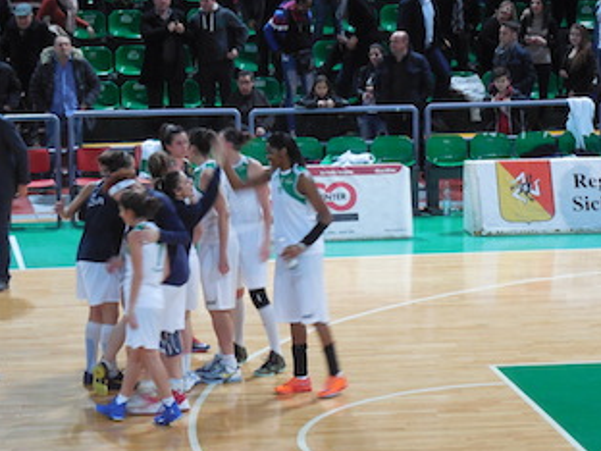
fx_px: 2986
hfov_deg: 11.5
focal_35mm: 172
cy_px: 227
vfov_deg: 8.6
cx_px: 258
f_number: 4.9
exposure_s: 1/15
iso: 800
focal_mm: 24.2
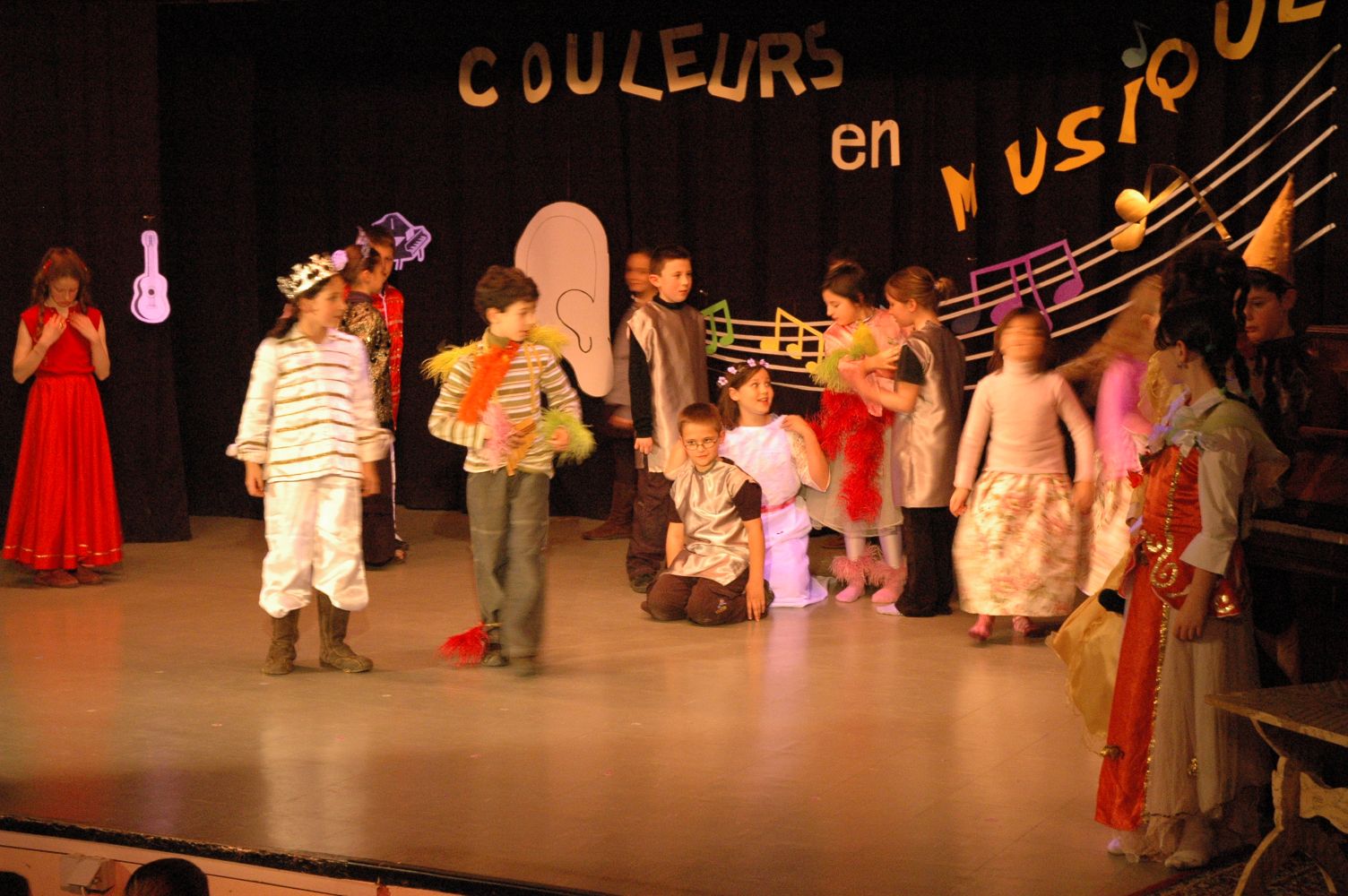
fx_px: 2469
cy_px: 448
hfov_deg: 30.5
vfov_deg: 20.6
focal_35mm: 66
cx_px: 674
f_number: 4.5
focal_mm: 44
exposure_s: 1/13
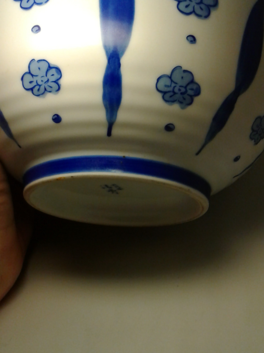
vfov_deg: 55.4
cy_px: 176
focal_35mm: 33
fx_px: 336
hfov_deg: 42.9
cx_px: 132
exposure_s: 1/100
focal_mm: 3.3
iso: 50
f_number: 2.2
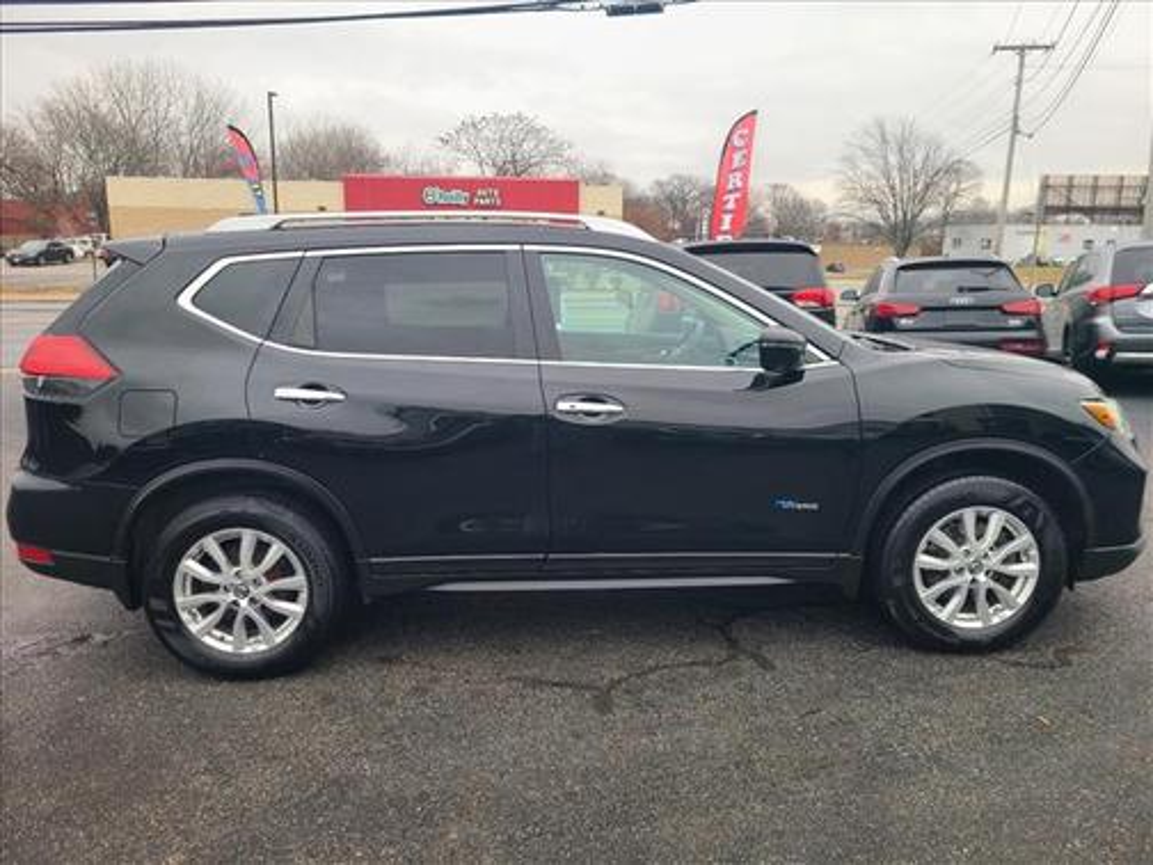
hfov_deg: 67.3
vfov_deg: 53.1
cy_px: 432
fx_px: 866
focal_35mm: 26
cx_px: 576
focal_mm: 5.4
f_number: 1.8
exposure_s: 1/147
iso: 40
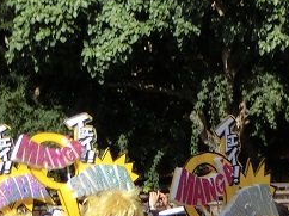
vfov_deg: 5.6
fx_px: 2227
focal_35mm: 267
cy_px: 169
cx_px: 208
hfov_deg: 7.4
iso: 100
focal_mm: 12.4
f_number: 10.5
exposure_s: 1/125
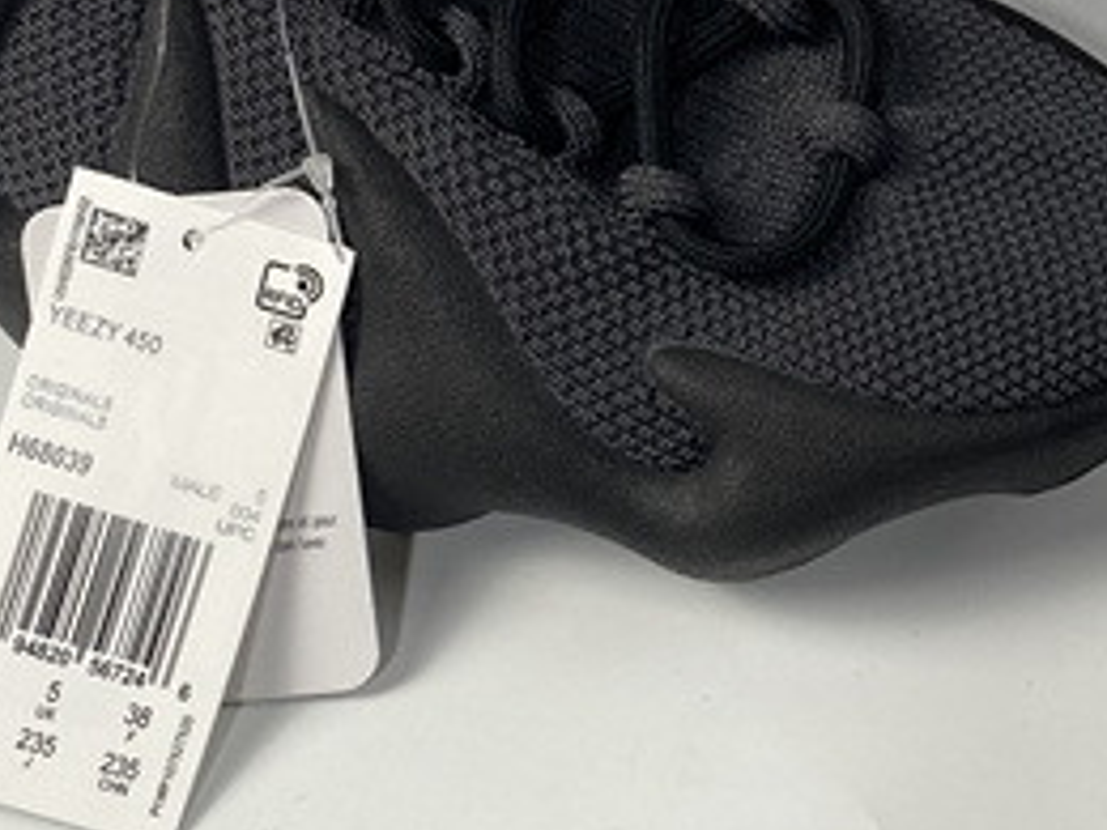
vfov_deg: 14.8
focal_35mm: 100
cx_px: 937
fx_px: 3198
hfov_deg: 19.4
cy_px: 507
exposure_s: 1/100
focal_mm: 4.25
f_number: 1.8
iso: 50
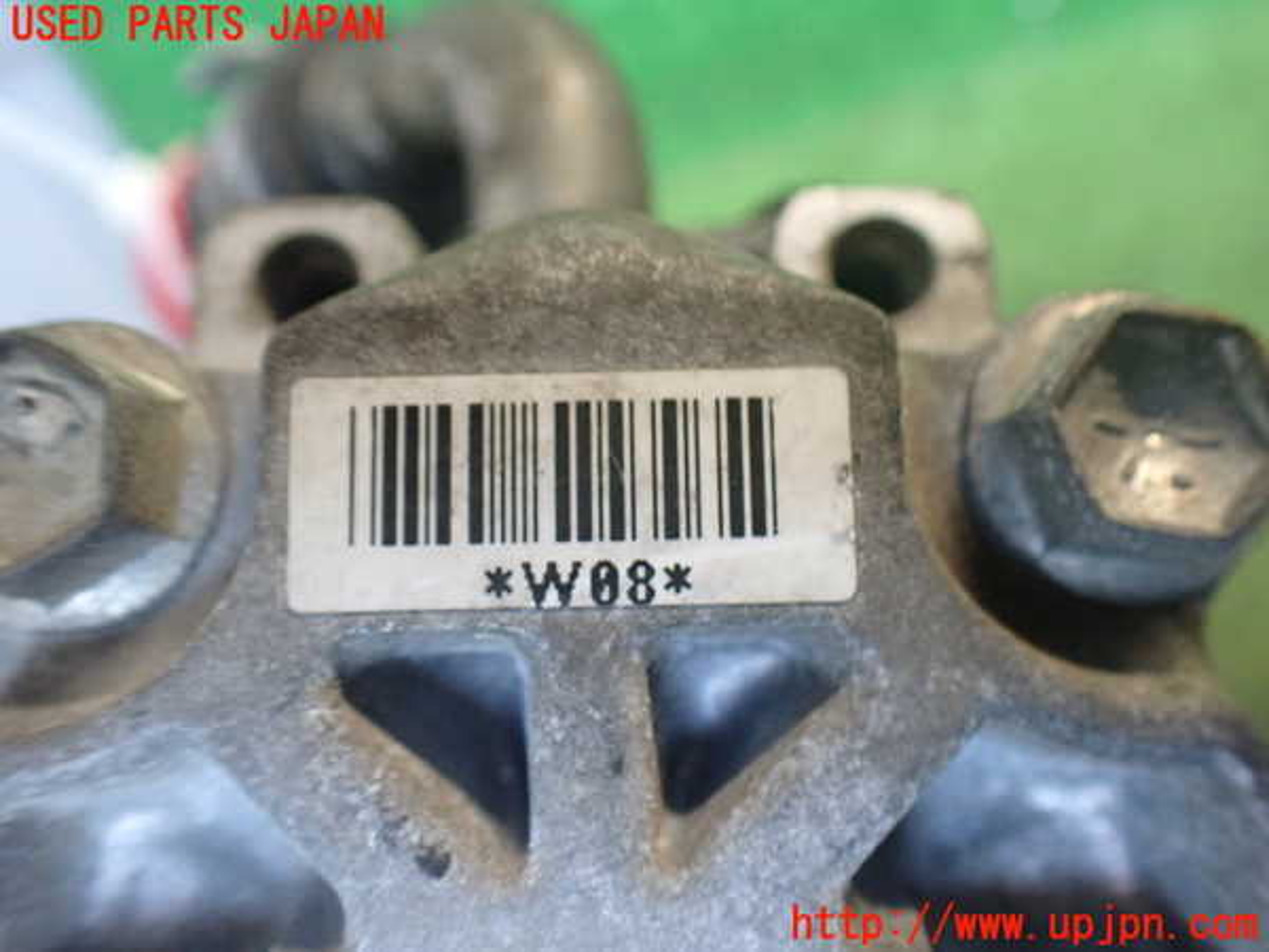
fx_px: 1100
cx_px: 634
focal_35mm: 30
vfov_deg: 46.8
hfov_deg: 60.0
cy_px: 476
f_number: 2.3
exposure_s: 1/80
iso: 800
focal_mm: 5.4
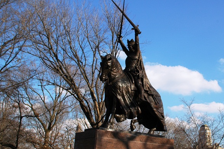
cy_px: 92
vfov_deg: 26.0
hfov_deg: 37.9
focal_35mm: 52
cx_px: 152
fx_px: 321
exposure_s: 1/250
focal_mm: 25
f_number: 10
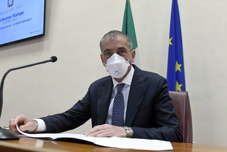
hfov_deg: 53.1
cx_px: 114
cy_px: 76
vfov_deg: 36.9
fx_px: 227
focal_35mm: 36
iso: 3200
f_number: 4.5
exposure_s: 1/125
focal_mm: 24
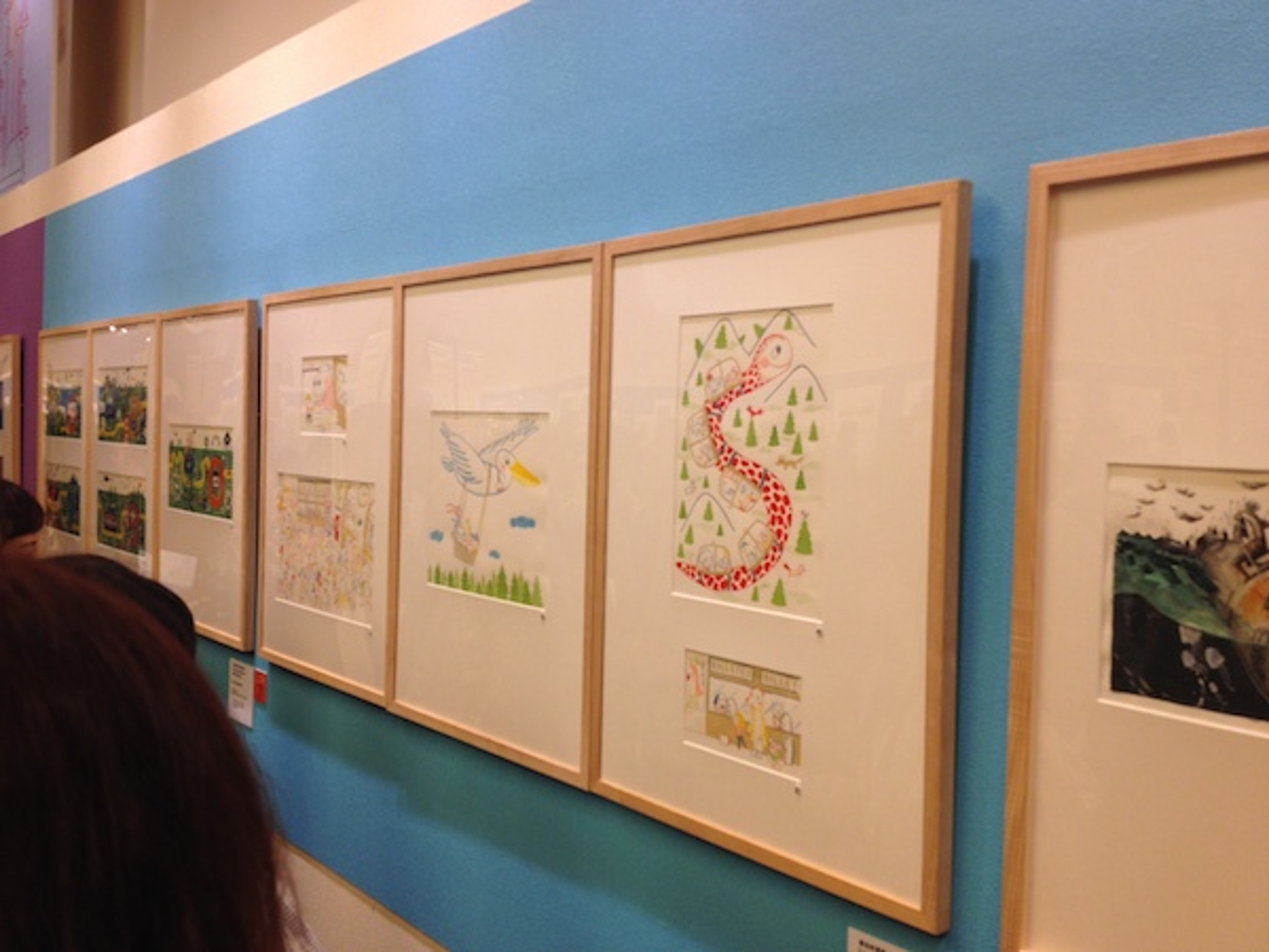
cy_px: 476
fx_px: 1283
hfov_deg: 52.6
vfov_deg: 40.7
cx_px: 634
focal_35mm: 35
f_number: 2.4
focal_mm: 4.28
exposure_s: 1/30
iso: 50
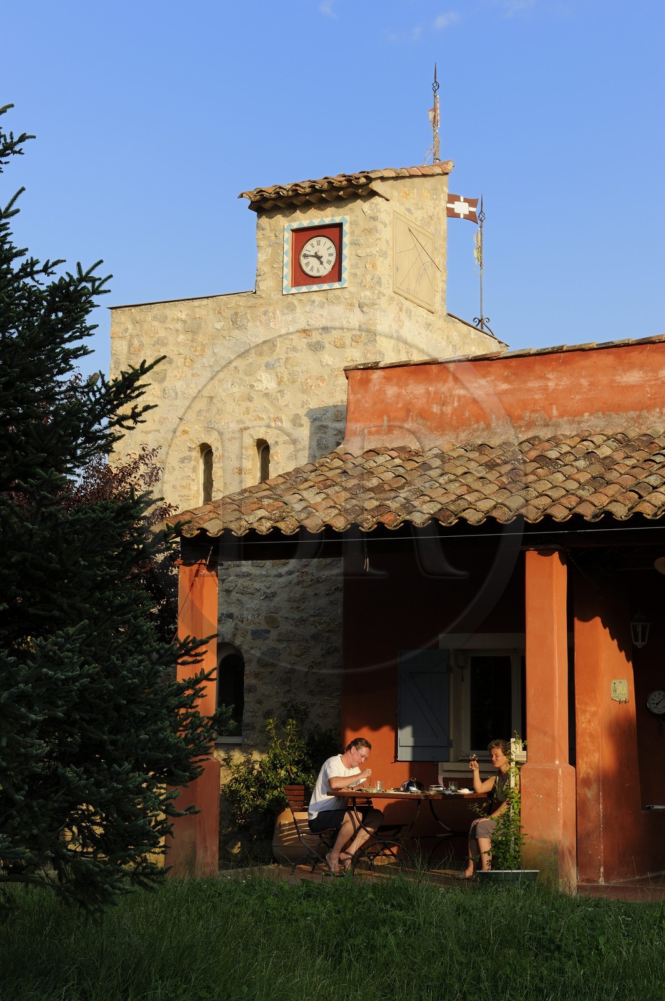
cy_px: 500
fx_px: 1721
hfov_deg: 21.9
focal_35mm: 62
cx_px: 332
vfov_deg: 32.4
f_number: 16
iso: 400
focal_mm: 62
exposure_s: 1/80
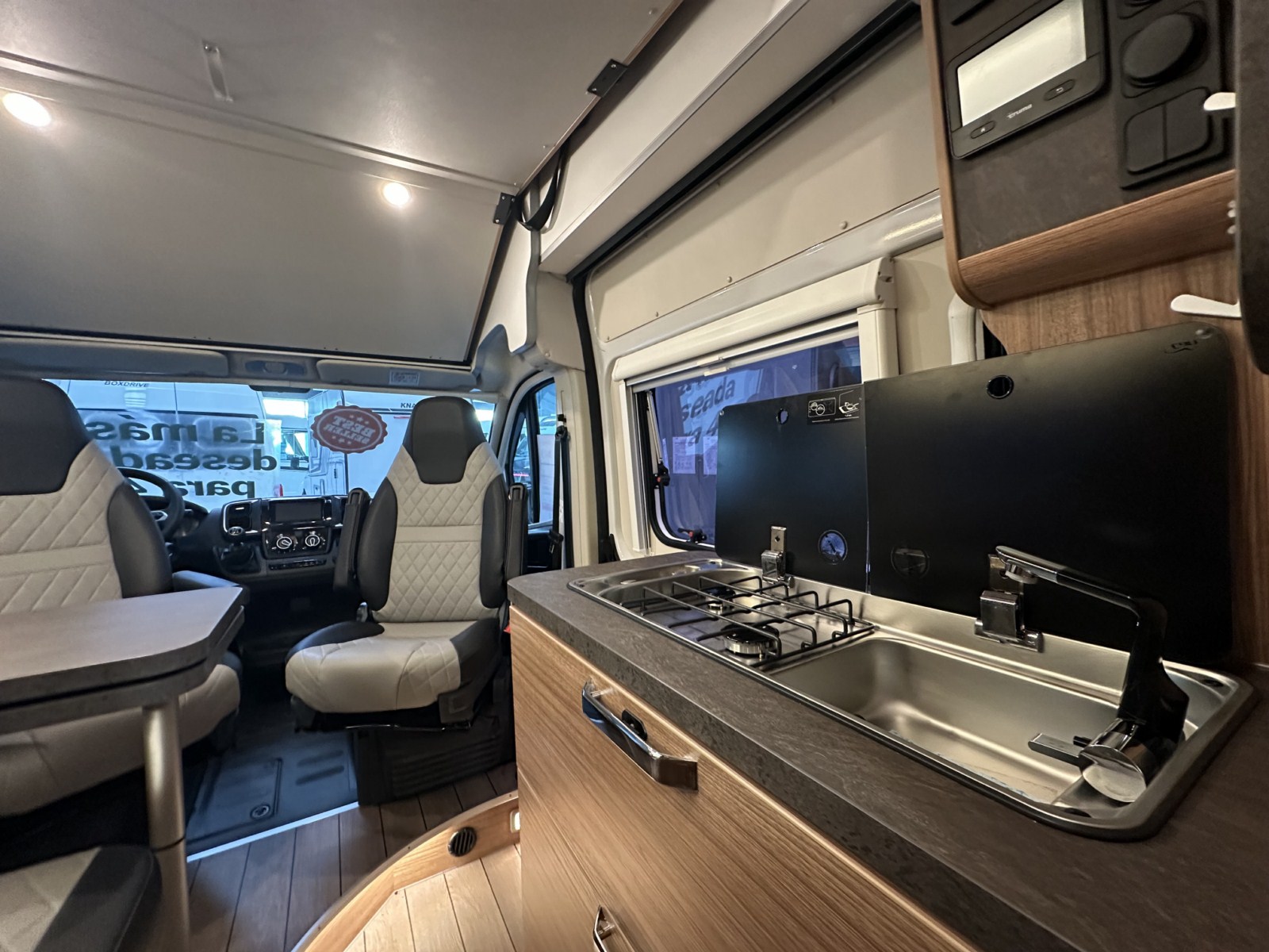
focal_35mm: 14
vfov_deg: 85.7
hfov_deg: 102.1
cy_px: 476
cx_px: 634
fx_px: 513
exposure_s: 1/50
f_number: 2.2
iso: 640
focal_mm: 2.22
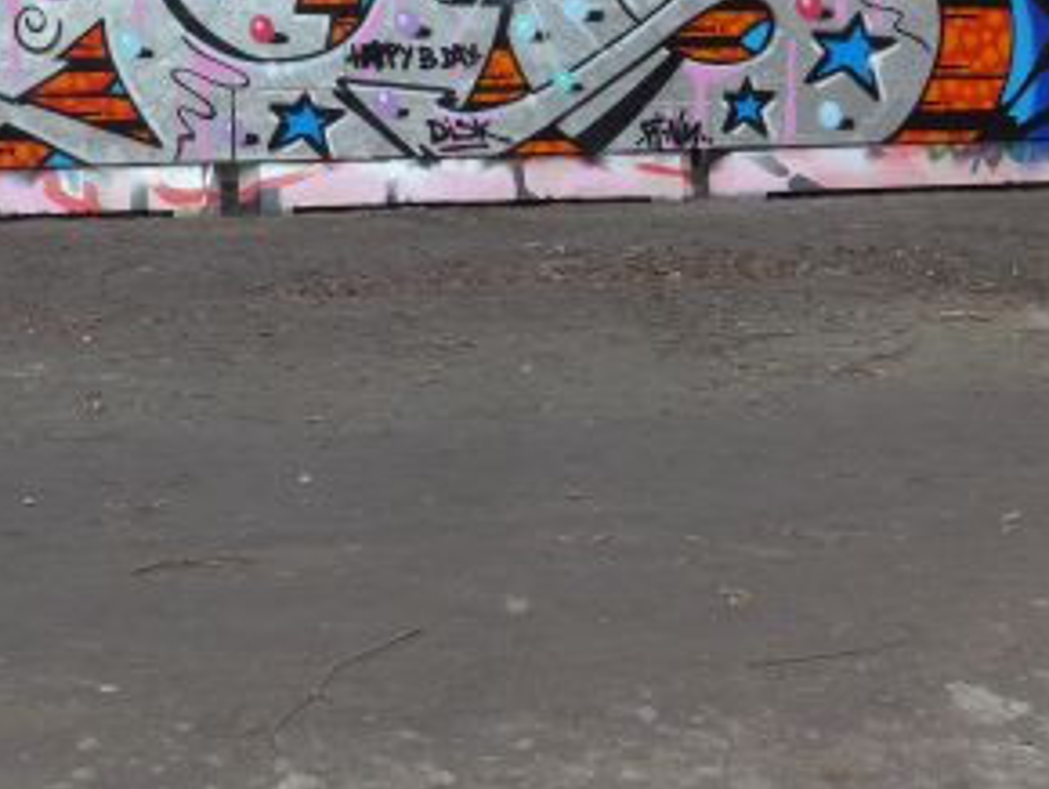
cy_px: 230
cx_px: 195
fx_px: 1516
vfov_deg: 28.8
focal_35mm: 50
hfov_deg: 36.7
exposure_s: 1/200
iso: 80
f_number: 2.8
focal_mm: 6
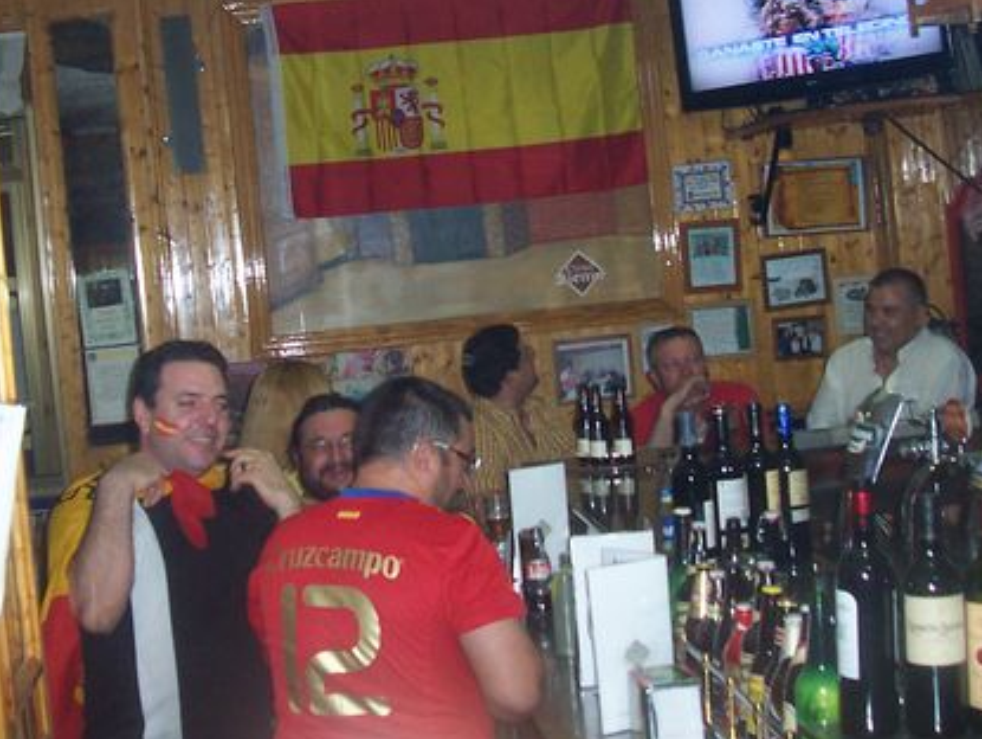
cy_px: 223
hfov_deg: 33.6
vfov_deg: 25.5
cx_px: 362
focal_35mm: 57
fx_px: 1618
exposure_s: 1/60
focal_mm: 5.6
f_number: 2.8
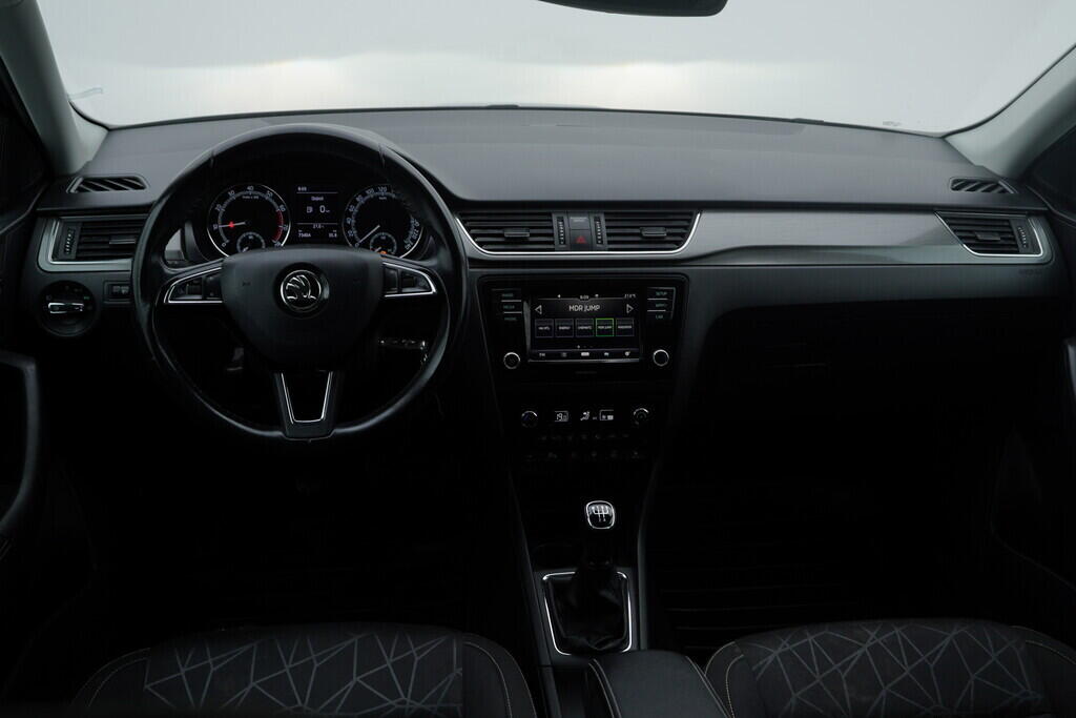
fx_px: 1076
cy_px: 359
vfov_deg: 36.9
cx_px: 538
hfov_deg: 53.1
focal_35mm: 36
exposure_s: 1/80
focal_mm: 24
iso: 125
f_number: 4
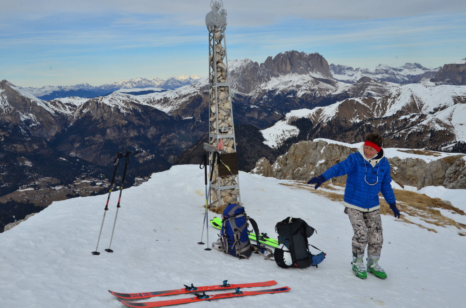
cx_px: 233
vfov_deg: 34.1
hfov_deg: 49.6
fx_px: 504
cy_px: 154
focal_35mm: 39
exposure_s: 1/400
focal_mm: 26
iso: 400
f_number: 16
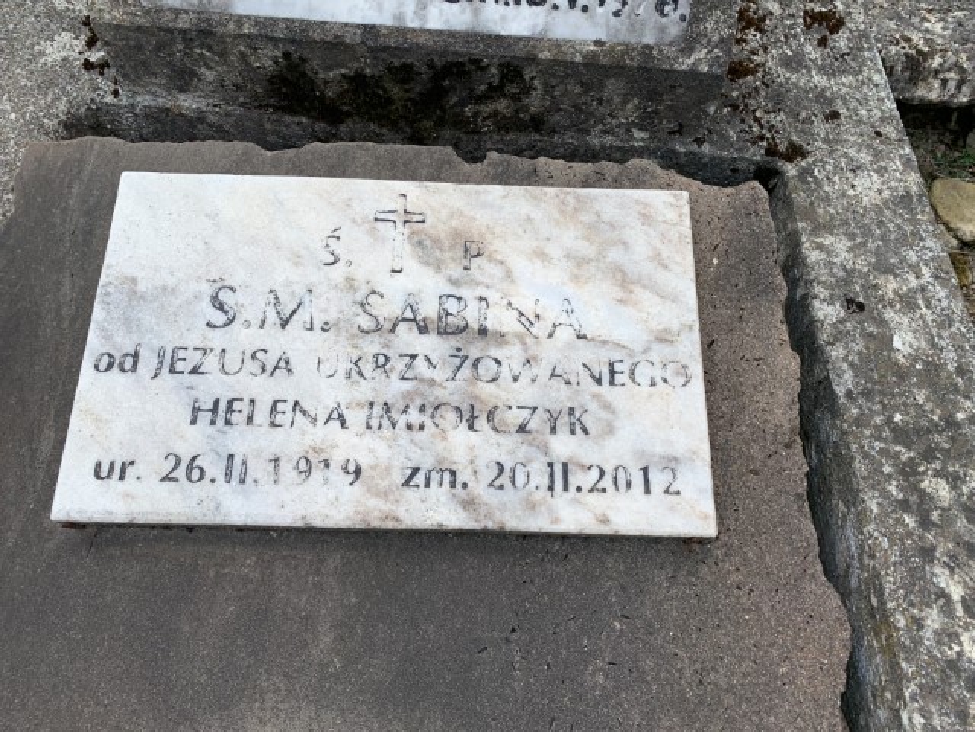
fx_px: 732
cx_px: 488
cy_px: 366
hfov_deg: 67.3
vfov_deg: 53.1
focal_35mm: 26
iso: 25
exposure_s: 1/1350
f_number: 1.8
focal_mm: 4.25
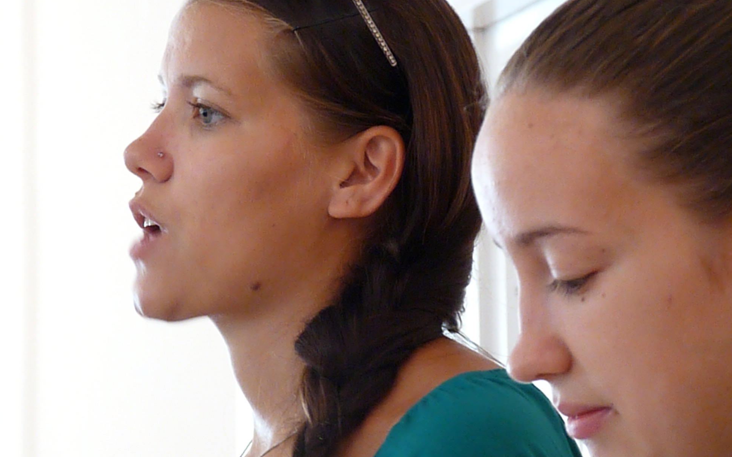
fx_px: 4010
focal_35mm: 201
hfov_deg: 10.4
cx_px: 347
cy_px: 183
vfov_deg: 6.5
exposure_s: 1/50
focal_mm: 32
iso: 1600
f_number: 3.7
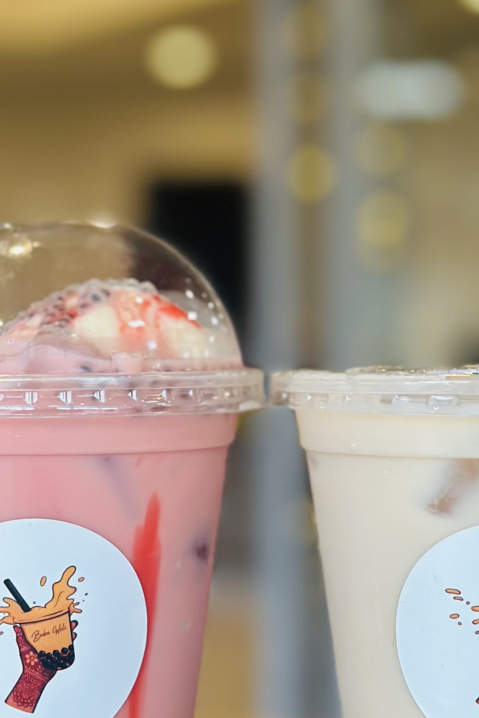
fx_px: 2235
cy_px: 254
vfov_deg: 18.2
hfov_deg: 12.2
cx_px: 294
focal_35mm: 112
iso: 80
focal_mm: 6.86
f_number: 1.78
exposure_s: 1/60
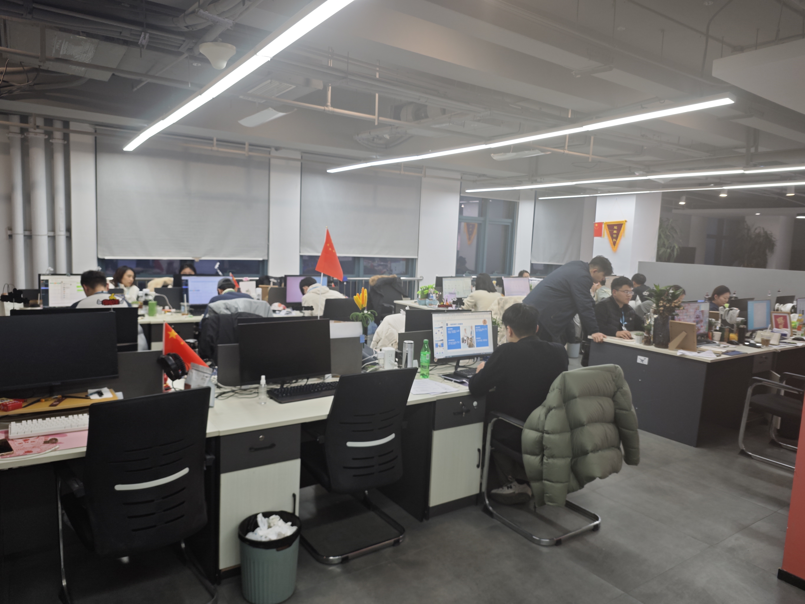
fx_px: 535
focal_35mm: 23
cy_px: 302
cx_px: 402
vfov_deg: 58.9
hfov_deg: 73.9
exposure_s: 1/100
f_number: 1.6
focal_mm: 6.55
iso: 100
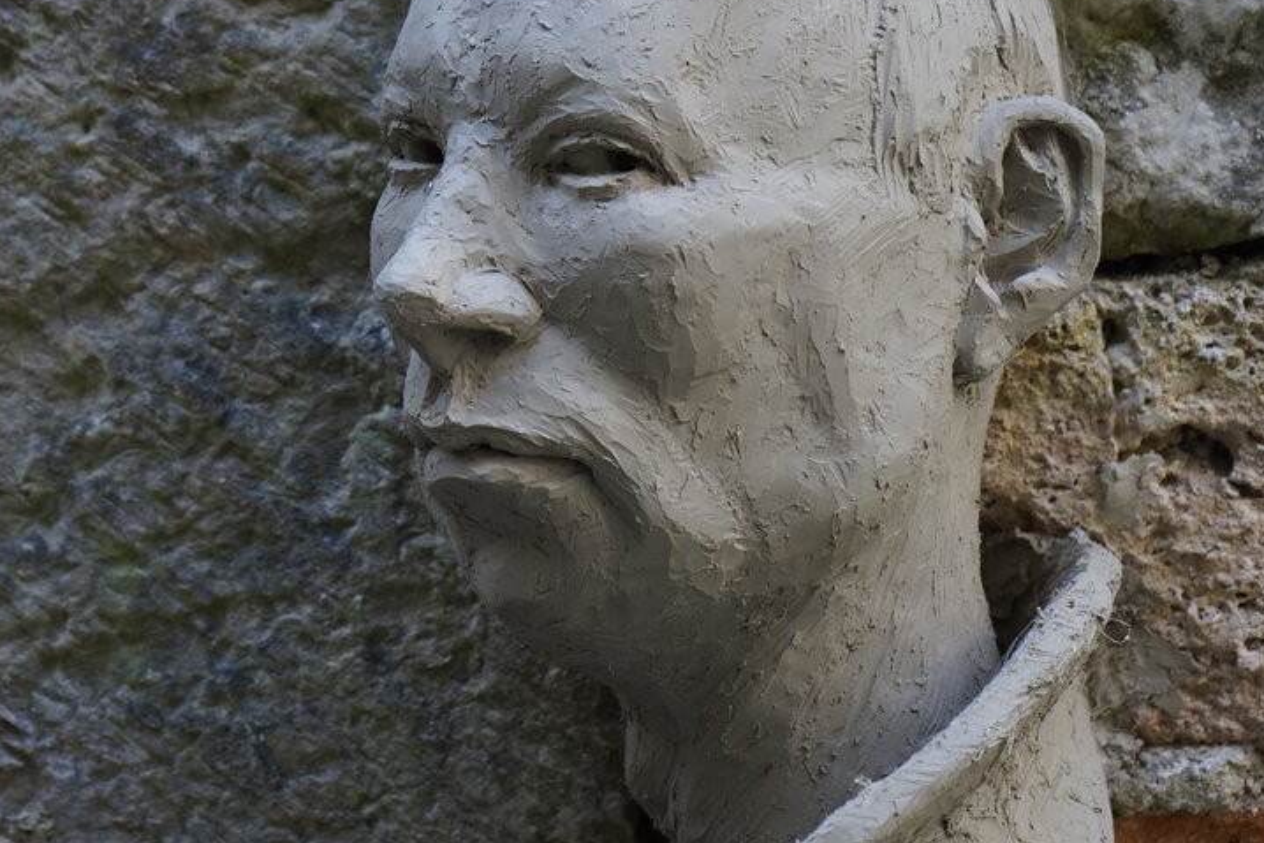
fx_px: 4109
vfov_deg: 11.7
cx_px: 451
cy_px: 283
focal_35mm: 117
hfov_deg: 17.5
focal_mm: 70
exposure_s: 1/160
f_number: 5.6
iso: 1000
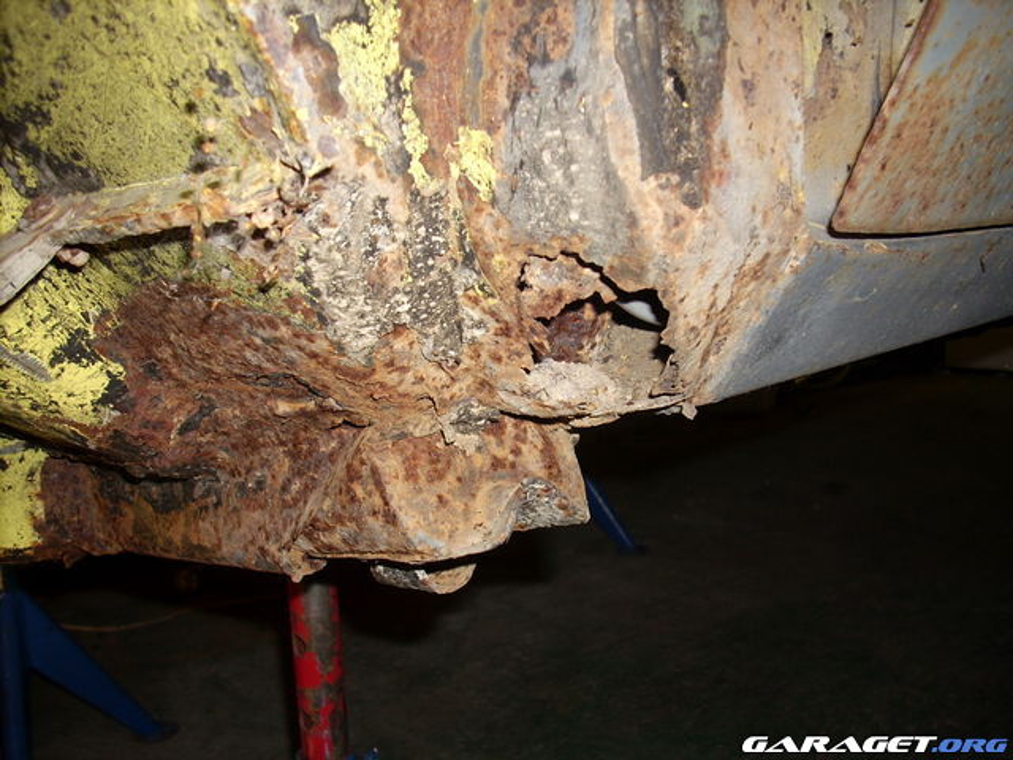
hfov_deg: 50.1
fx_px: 1083
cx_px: 506
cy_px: 380
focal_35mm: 37
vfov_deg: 38.7
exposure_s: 1/60
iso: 64
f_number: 2.8
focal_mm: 6.2
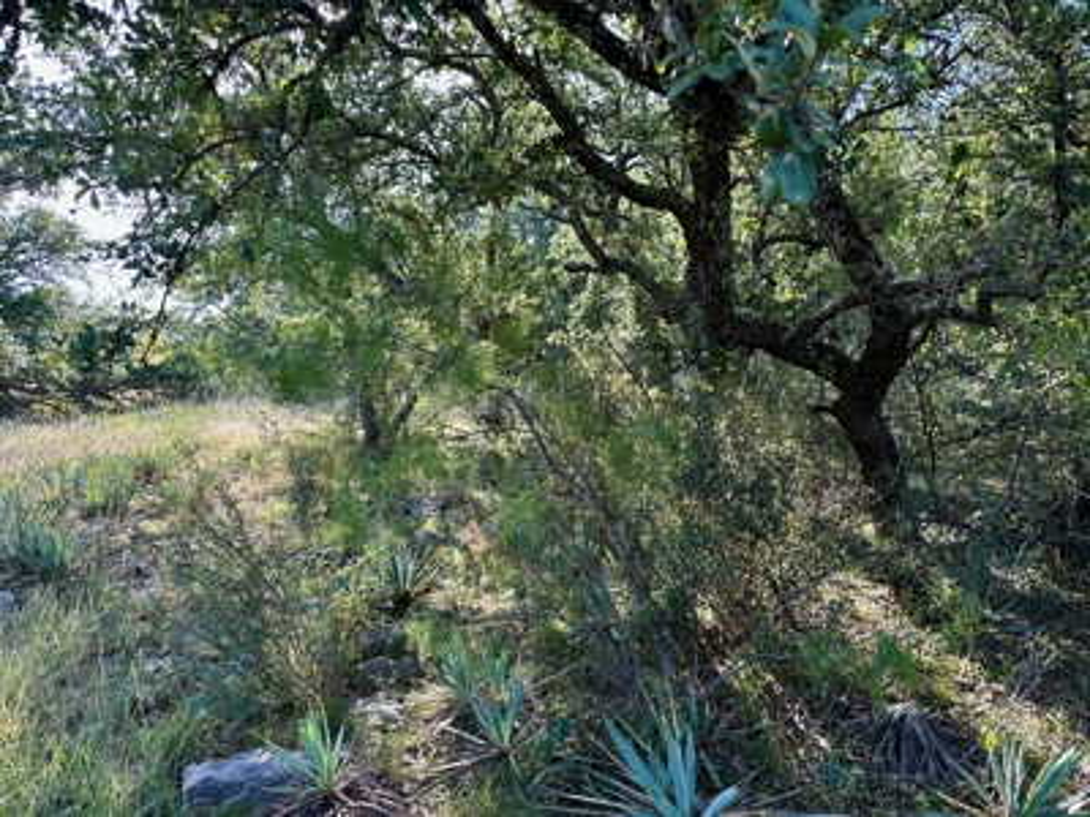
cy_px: 408
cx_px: 545
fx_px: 756
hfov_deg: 71.6
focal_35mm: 24
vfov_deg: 56.8
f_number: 1.78
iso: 80
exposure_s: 1/357
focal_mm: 6.86
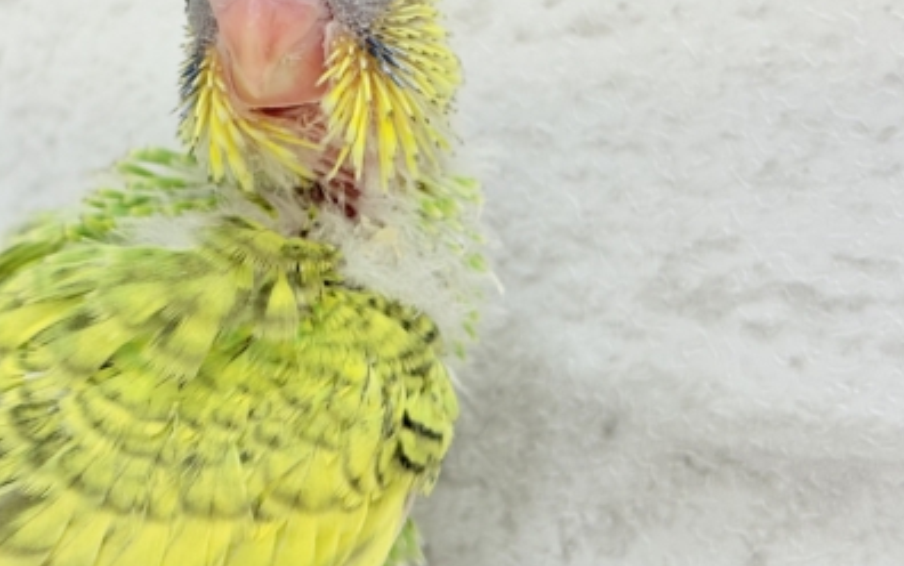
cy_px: 212
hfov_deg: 23.1
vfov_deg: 14.7
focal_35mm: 89
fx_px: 2194
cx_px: 274
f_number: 1.6
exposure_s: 1/100
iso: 100
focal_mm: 5.96
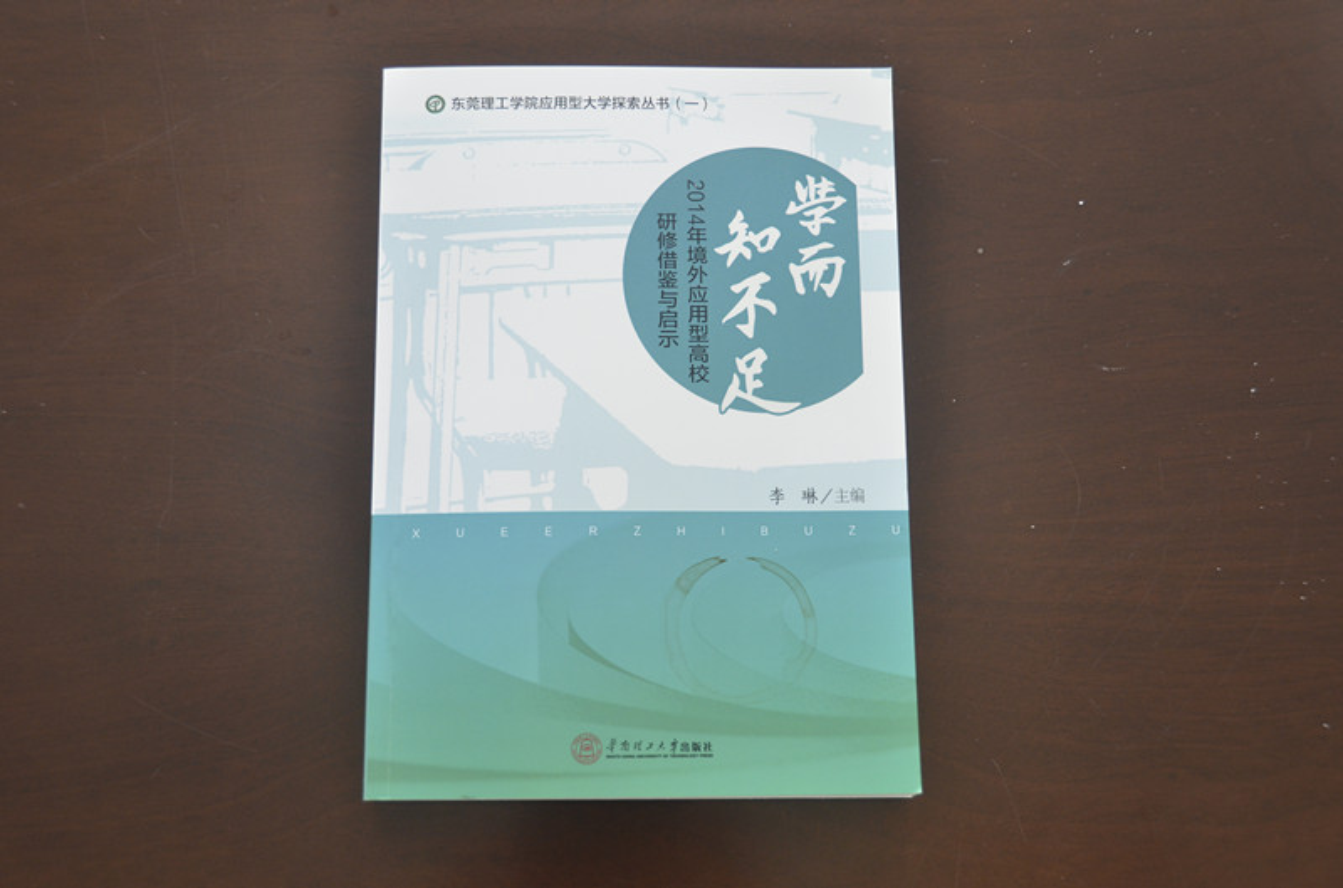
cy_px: 444
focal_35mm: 48
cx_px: 672
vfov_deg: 27.9
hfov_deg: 41.2
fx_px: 1786
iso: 720
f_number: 4
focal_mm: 32
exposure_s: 1/60
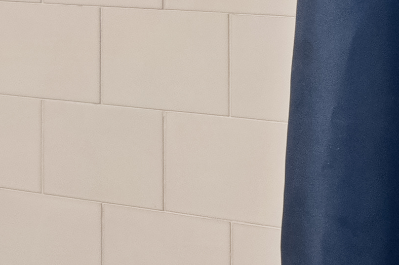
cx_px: -657
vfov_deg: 12.5
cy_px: -127
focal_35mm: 104
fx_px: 1152
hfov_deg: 12.8
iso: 1250
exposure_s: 1.6
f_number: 18
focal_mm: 14
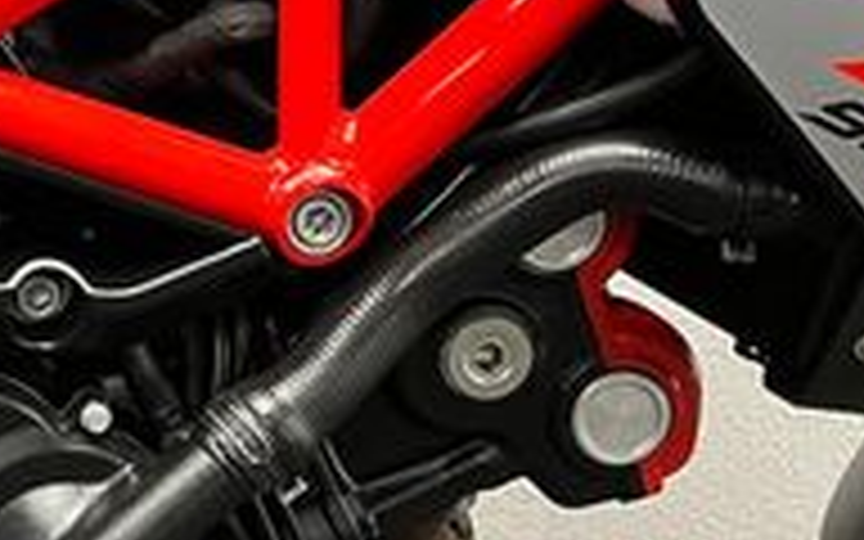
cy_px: 112
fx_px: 2166
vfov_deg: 14.1
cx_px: -216
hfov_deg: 20.8
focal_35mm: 92
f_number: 1.6
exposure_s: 1/50
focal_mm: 5.1
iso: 320
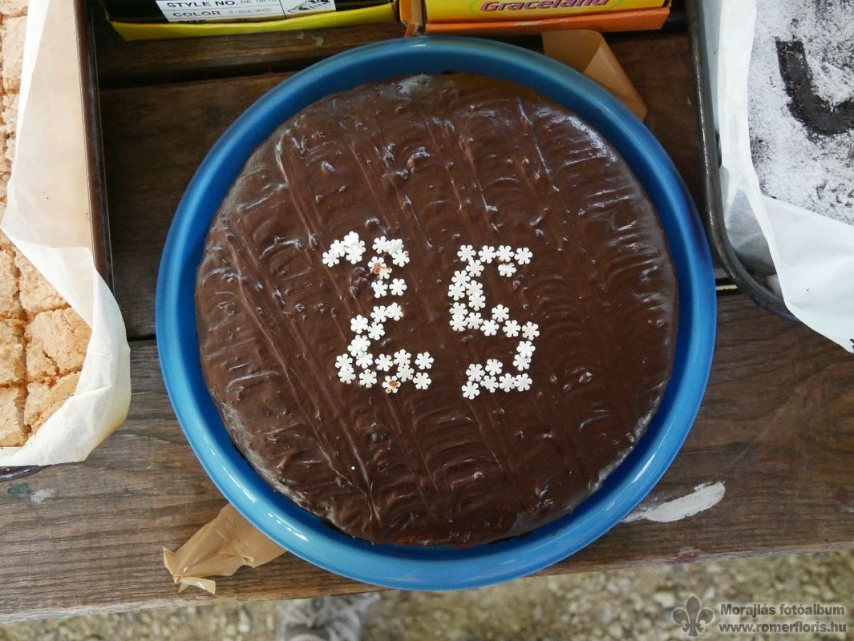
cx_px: 427
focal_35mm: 48
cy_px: 320
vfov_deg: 30.3
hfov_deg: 39.6
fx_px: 1185
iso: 3200
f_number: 4.1
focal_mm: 24
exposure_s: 1/60
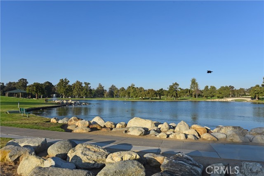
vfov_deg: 53.2
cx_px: 132
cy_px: 88
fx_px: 176
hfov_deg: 73.7
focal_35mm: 24
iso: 200
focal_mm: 24
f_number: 10
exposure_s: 1/400
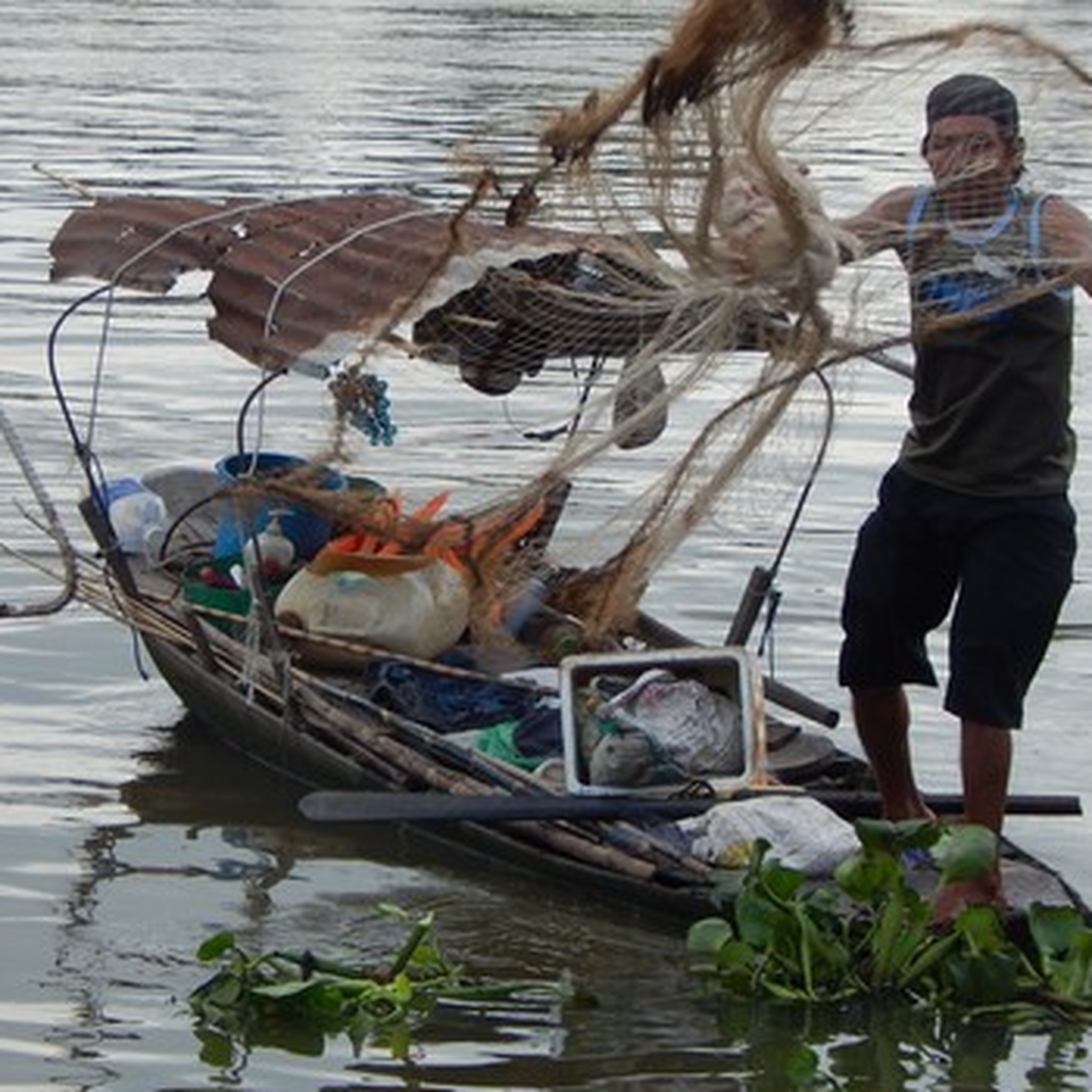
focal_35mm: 190
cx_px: 424
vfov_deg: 9.2
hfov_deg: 9.2
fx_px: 6781
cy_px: 546
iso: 125
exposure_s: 1/320
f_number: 5.1
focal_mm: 28.7
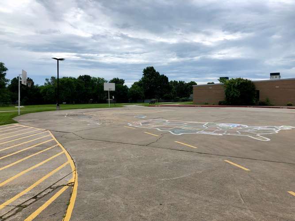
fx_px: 239
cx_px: 148
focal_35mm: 28
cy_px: 110
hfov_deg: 63.5
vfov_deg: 49.7
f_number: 1.8
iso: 20
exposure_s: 1/564
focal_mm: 4
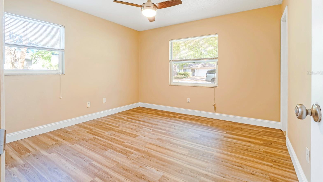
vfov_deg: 61.8
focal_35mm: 18
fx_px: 150
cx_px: 161
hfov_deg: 94.2
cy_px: 73
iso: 250
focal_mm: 11
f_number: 9
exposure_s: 1/60
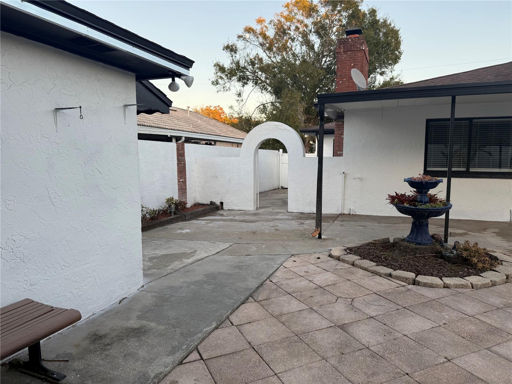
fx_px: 355
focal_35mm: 24
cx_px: 256
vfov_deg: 56.8
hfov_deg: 71.6
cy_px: 192
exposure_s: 1/370
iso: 100
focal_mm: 6.76
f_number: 1.78
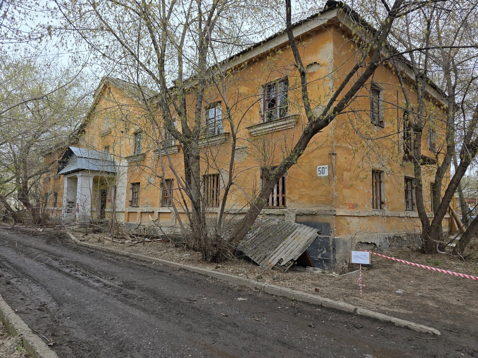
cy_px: 179
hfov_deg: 73.9
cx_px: 239
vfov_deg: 58.9
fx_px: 318
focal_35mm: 23
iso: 64
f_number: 1.7
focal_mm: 6.3
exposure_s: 1/180
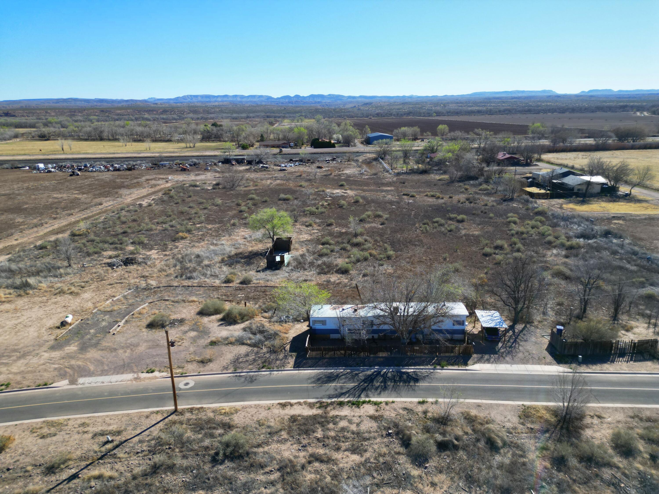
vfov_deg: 56.8
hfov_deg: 71.6
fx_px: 457
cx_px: 330
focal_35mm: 24
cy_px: 247
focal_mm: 6.72
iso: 200
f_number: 1.7
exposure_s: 1/3200
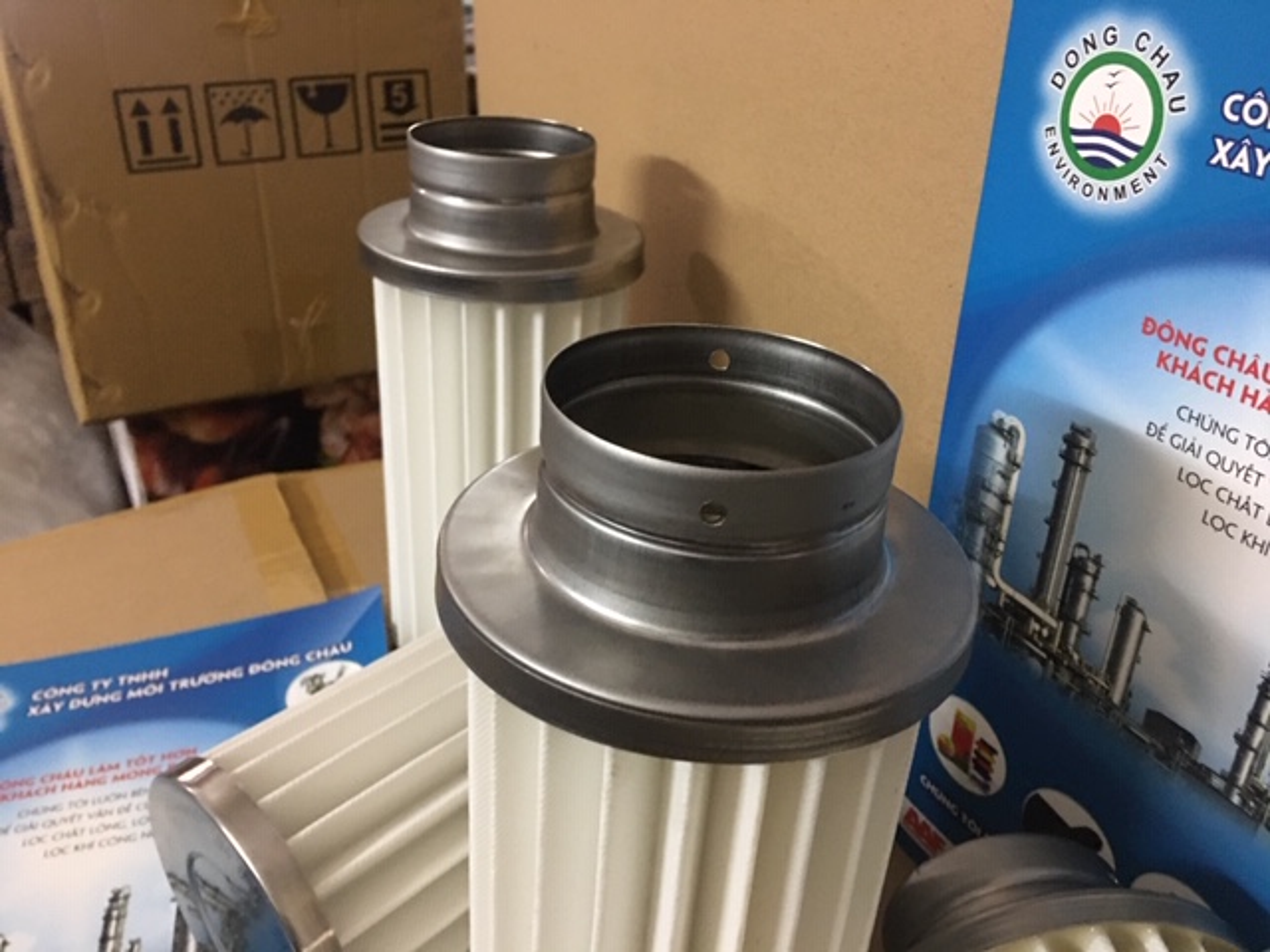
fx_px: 1064
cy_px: 476
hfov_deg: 61.7
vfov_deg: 48.2
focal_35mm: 29
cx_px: 635
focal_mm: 4.15
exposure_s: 1/8
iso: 160
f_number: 2.2
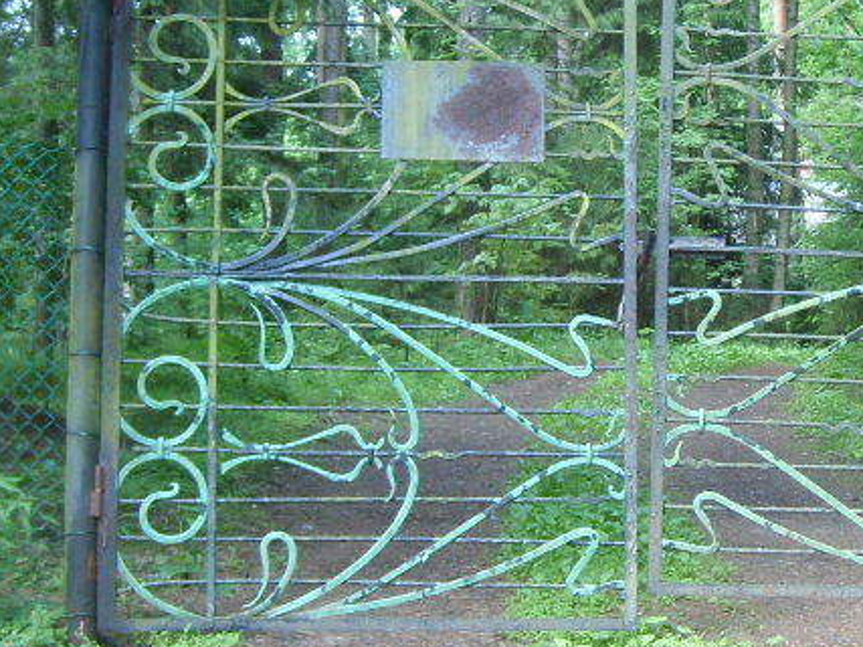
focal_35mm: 84
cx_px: 774
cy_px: 301
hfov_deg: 22.7
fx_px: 2094
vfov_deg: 17.6
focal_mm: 5.8
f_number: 2.8
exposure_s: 1/47
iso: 50
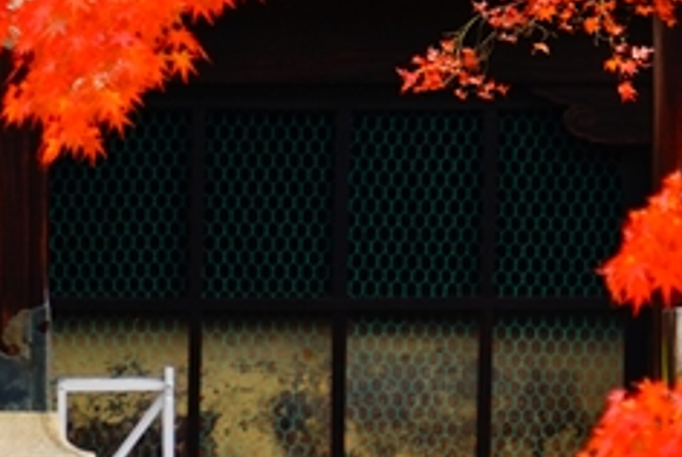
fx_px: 12898
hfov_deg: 3.0
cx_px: 529
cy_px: -221
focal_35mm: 680
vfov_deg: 2.0
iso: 320
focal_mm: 134
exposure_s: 1/250
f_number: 5.6
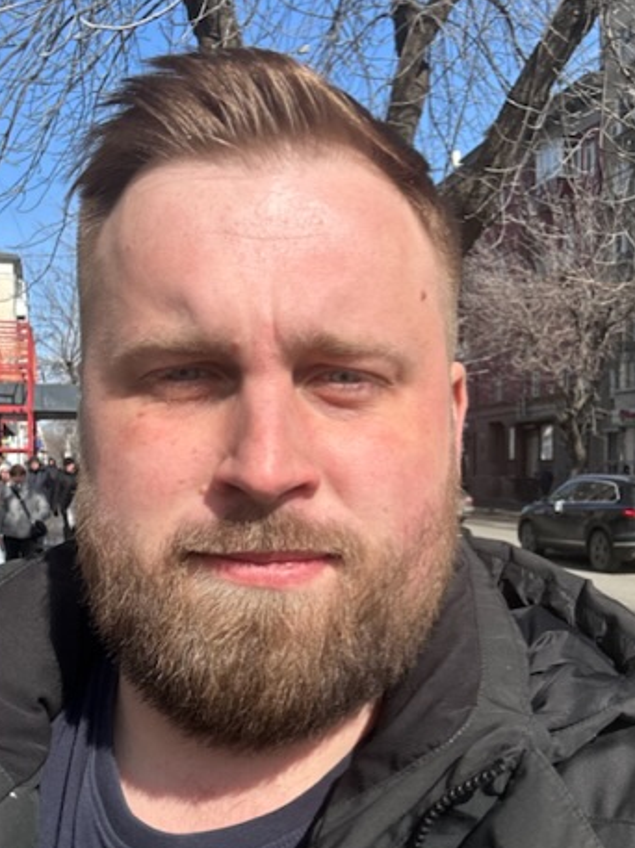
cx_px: 343
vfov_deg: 44.7
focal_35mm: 42
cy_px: 490
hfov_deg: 34.3
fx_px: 1029
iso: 25
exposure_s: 1/1996
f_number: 1.9
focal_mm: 2.69
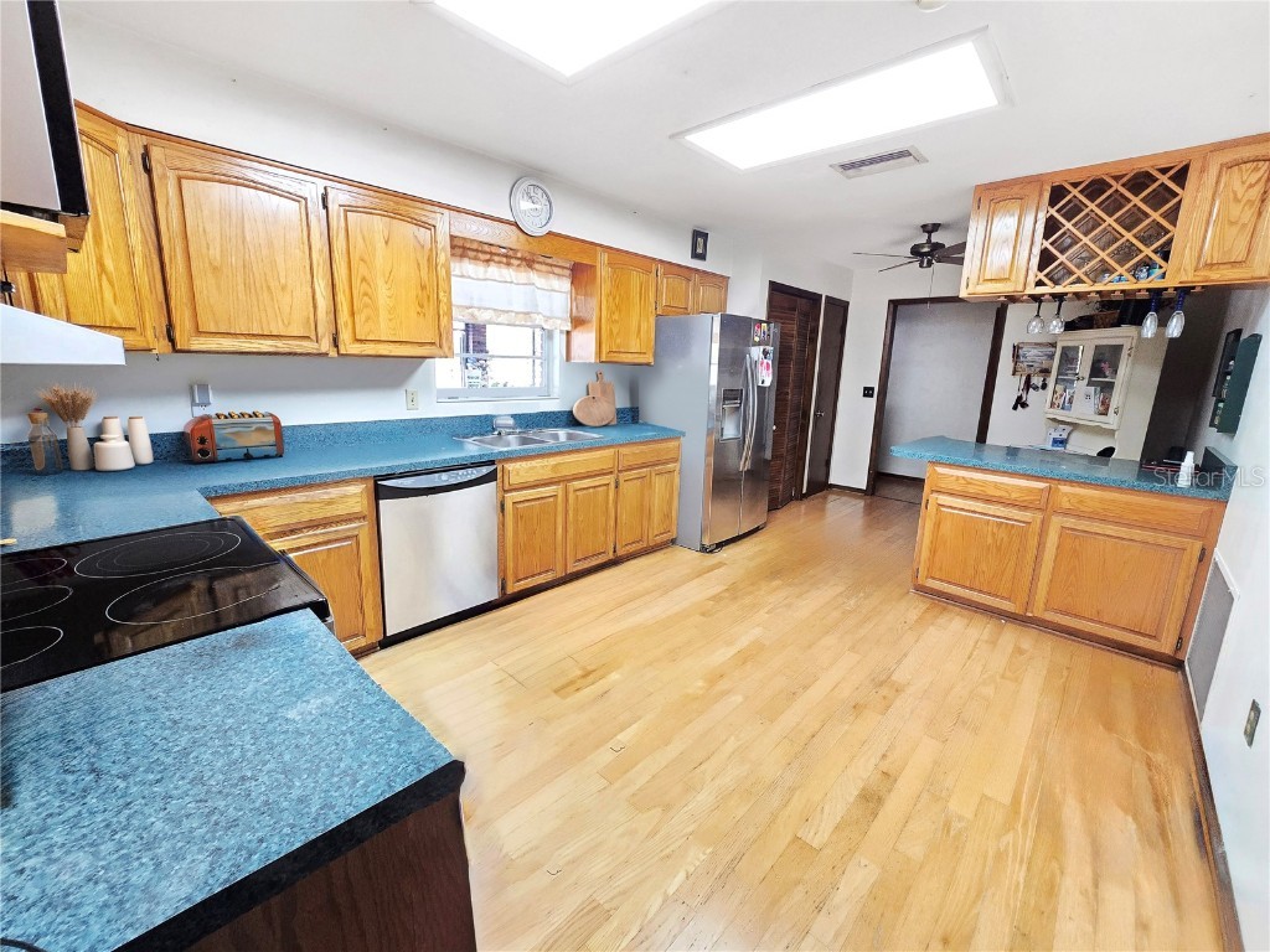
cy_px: 476
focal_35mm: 13
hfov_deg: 106.2
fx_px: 477
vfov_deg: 89.9
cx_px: 635
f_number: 2.2
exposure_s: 1/60
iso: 500
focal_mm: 2.2
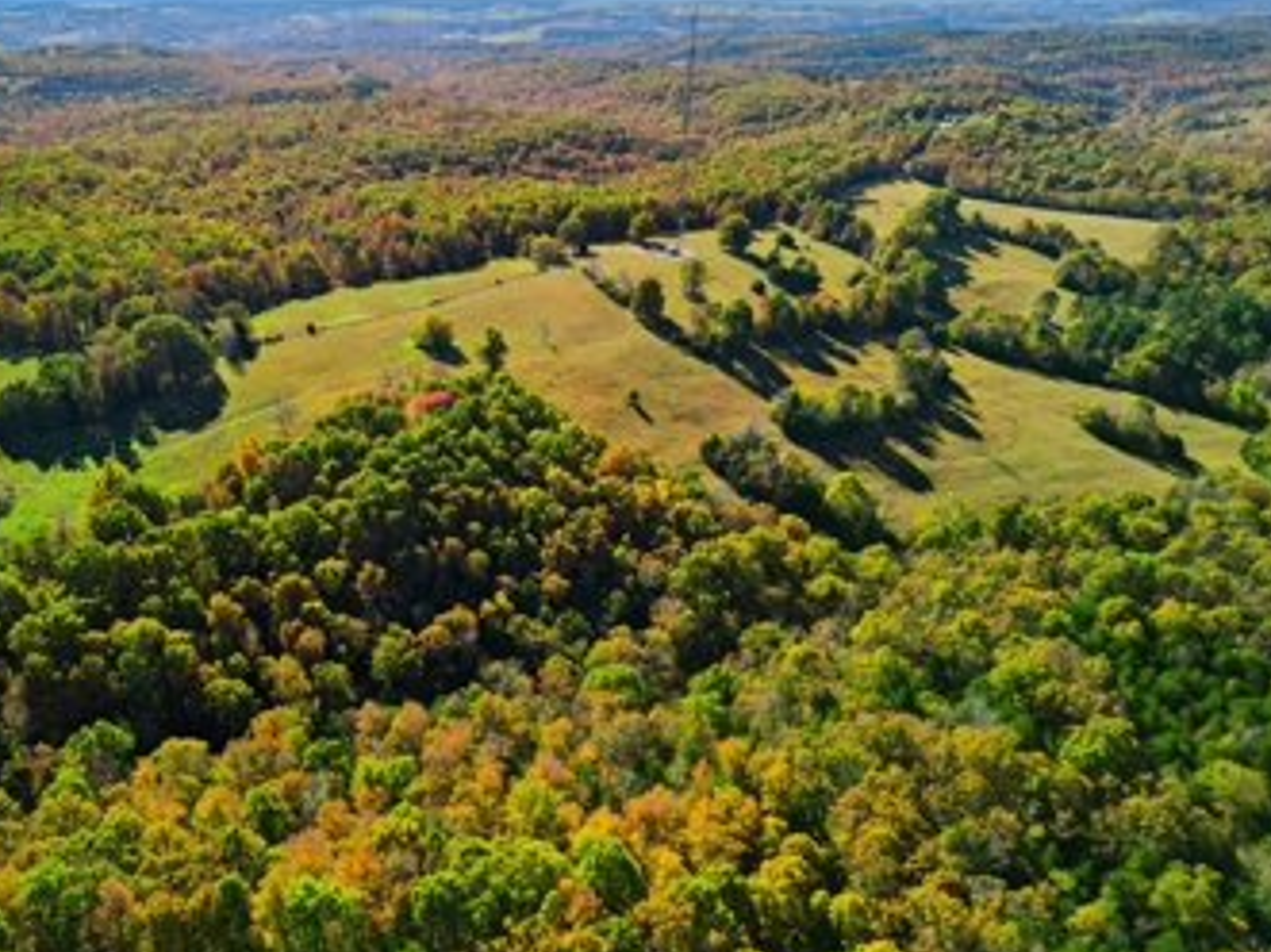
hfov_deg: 61.3
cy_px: 518
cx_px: 526
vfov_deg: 48.1
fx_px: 1064
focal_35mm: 29
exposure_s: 1/725
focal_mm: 6.7
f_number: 1.7
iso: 110
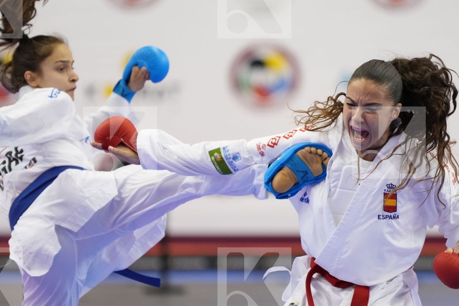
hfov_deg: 6.6
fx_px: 3965
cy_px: 143
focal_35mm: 311
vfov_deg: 4.4
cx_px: 254
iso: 3200
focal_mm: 200
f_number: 2.8
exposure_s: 1/1000
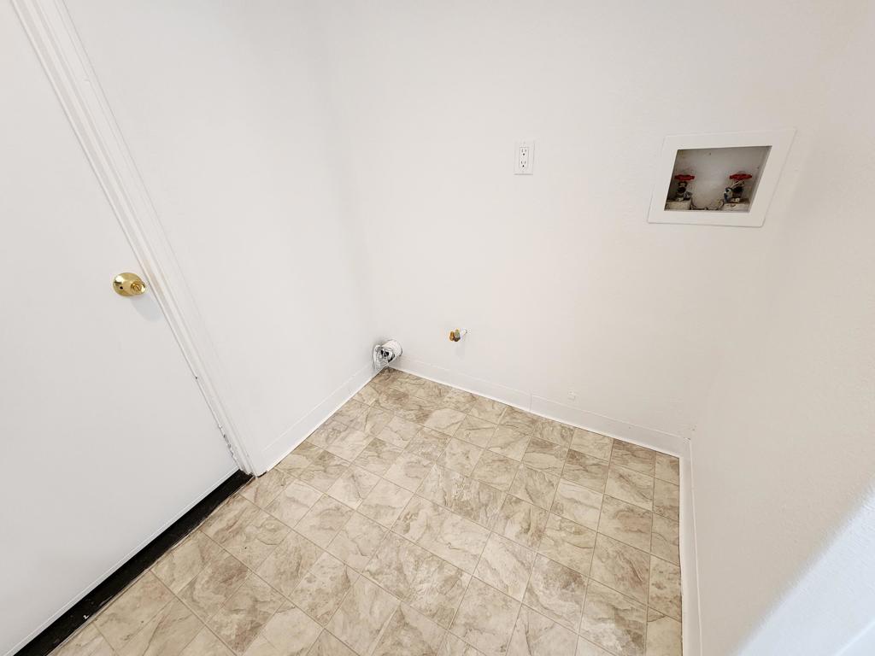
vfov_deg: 89.9
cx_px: 438
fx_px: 329
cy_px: 328
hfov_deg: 106.2
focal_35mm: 13
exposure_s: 1/60
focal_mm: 2.2
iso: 400
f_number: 2.2
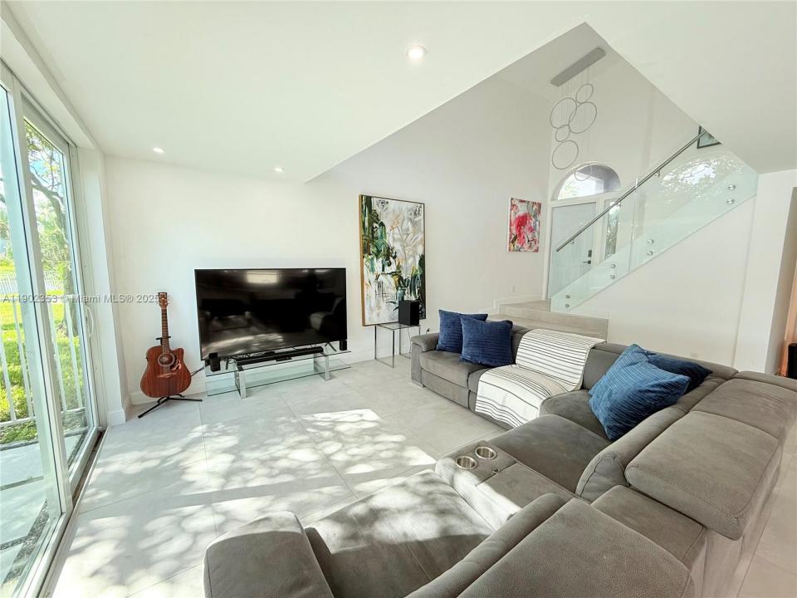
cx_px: 398
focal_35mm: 14
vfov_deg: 85.7
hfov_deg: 102.1
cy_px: 299
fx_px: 322
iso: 64
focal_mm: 2.22
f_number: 2.2
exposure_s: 1/120
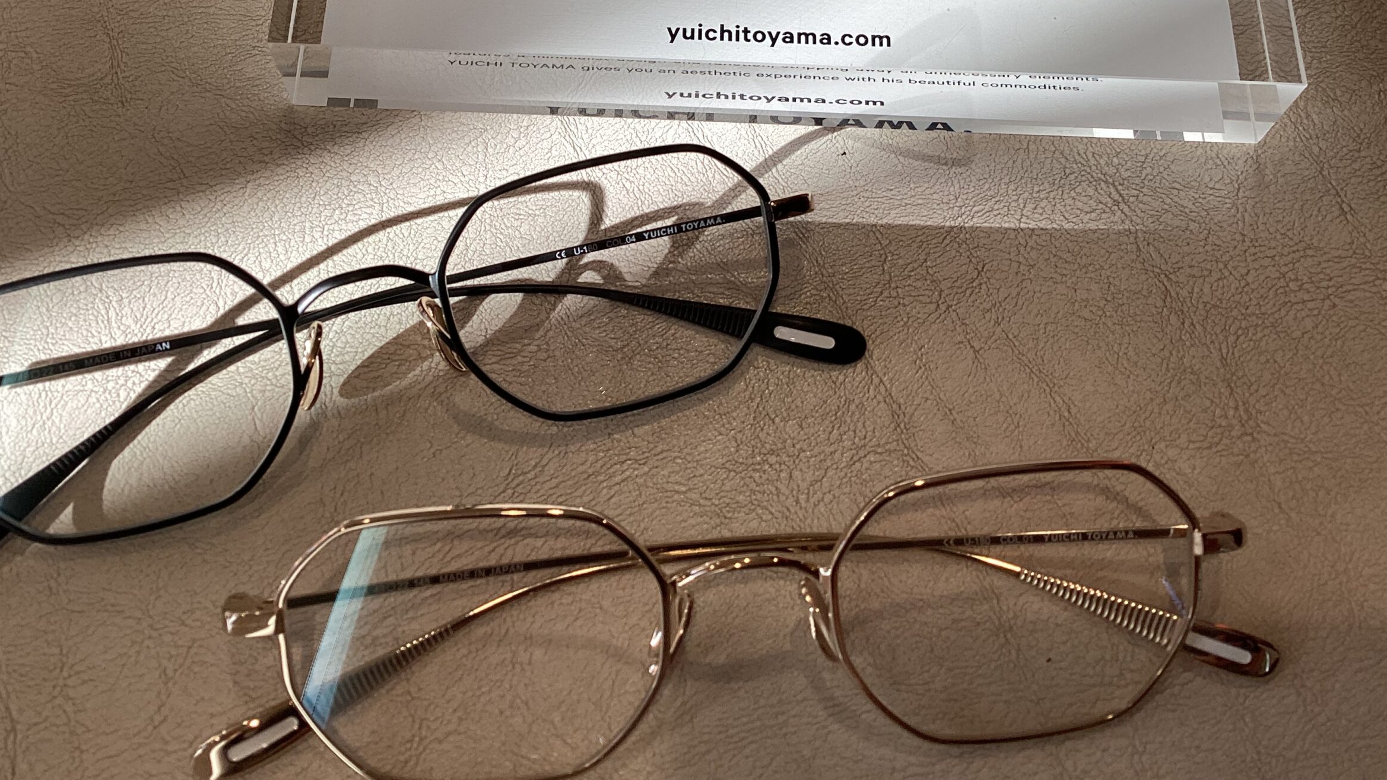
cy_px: 215
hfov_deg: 54.0
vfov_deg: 31.5
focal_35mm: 37
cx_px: 647
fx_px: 1361
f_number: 2.4
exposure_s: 1/293
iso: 25
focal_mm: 3.3
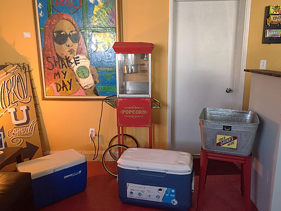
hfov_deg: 61.7
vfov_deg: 48.2
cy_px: 106
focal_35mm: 29
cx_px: 140
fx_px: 235
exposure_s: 1/30
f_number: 2.2
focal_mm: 4.15
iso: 160
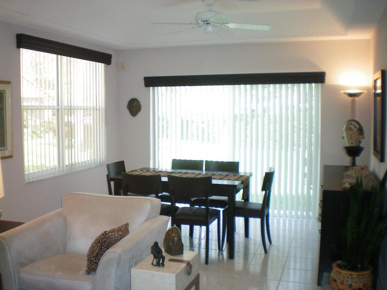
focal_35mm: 38
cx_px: 194
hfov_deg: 49.0
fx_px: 425
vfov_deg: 37.7
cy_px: 145
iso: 160
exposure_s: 1/60
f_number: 3.1
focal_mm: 6.3
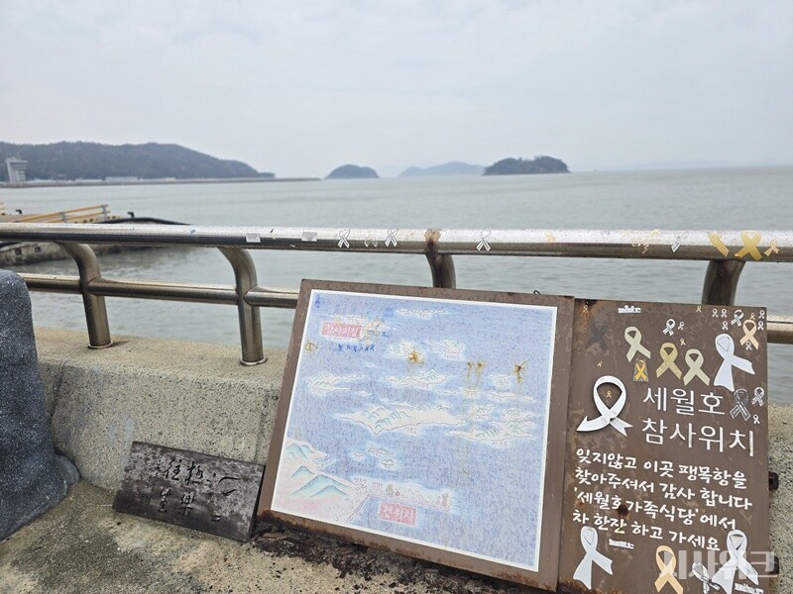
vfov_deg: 58.9
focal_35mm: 23
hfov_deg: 73.9
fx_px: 527
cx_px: 396
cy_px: 297
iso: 12
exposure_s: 1/247
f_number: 1.7
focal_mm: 6.3
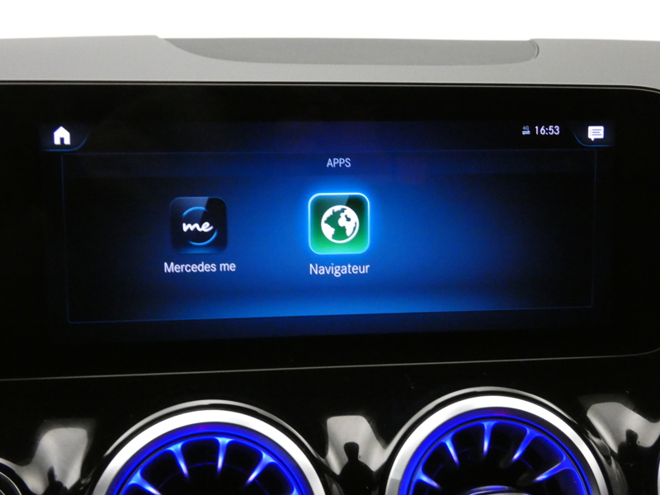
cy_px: 248
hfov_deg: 41.2
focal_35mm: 46
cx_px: 330
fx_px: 877
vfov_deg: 31.5
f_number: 3.8
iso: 1600
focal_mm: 8.2
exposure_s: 1/15
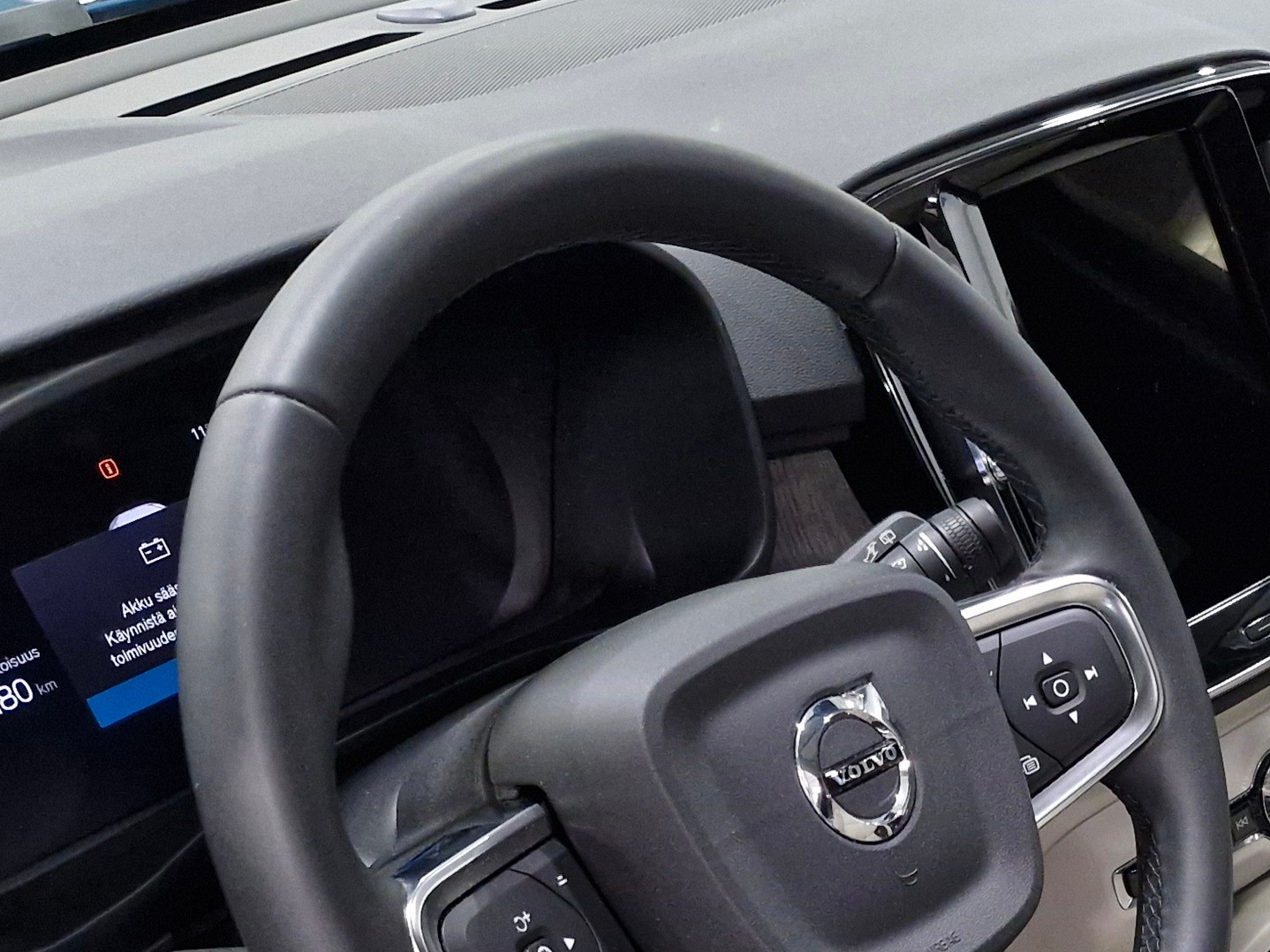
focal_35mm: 64
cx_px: 1455
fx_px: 2348
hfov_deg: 27.3
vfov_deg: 21.1
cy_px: 1180
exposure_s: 1/100
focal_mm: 5.54
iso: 640
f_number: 1.8
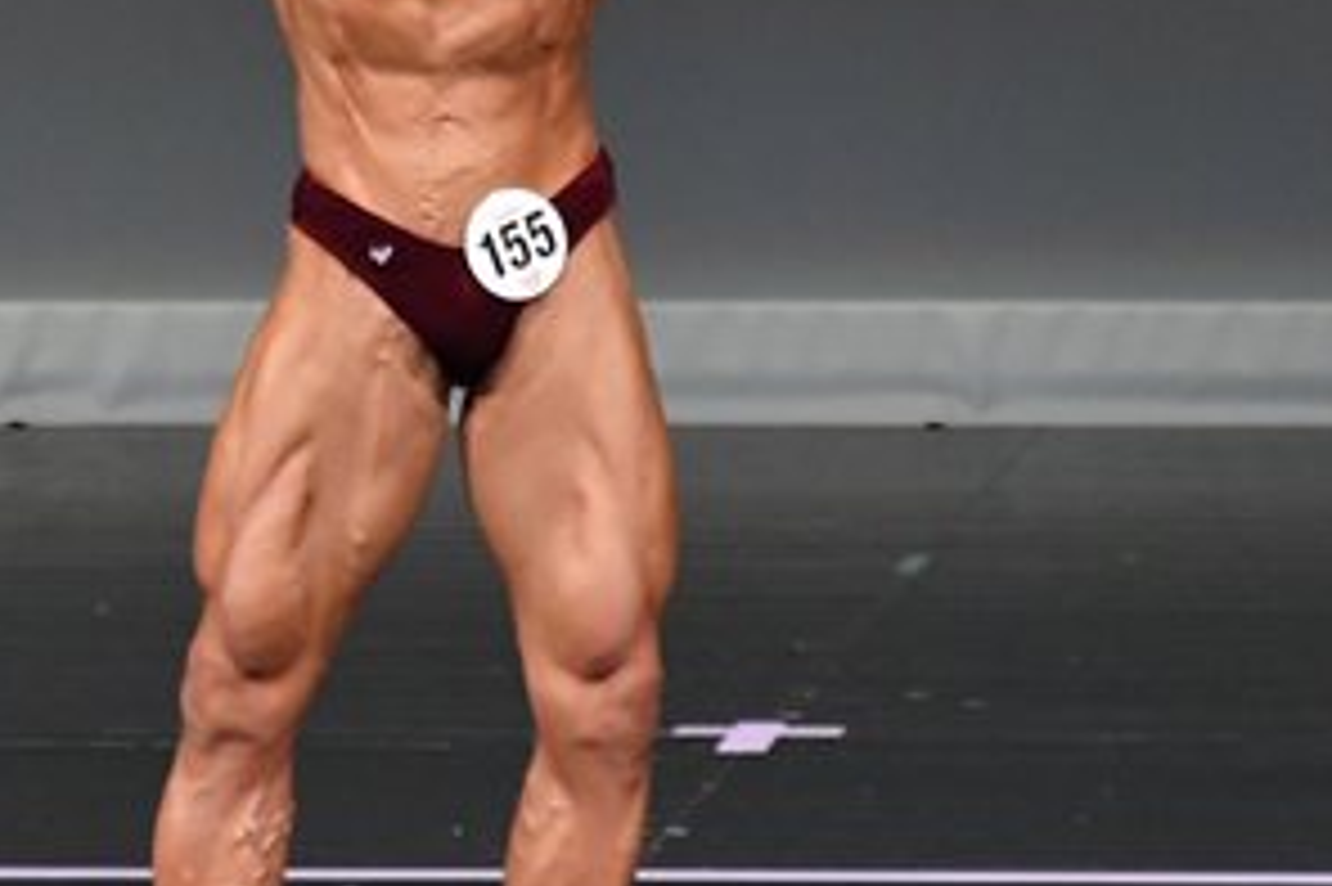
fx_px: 33391
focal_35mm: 903
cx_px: 394
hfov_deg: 2.3
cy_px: 162
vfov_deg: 1.5
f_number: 5.6
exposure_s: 1/400
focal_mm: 230
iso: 4000
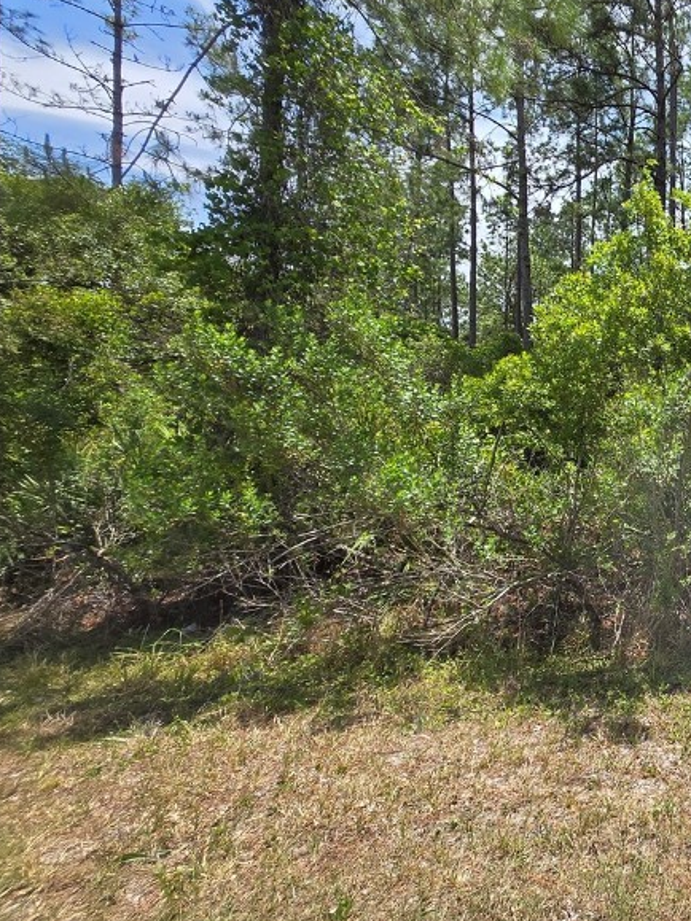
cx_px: 807
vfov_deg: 73.7
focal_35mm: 23
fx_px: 612
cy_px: 410
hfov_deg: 42.1
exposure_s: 1/720
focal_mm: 1.7
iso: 25
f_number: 2.2
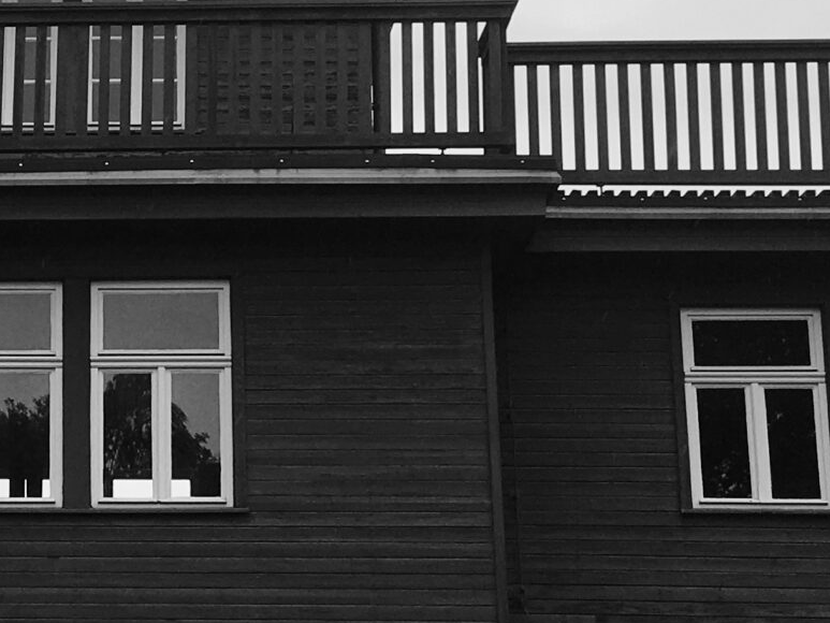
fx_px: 2302
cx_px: 8
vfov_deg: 15.4
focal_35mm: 96
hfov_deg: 19.8
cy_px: 345
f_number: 2.2
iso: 25
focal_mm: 4.15
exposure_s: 1/530
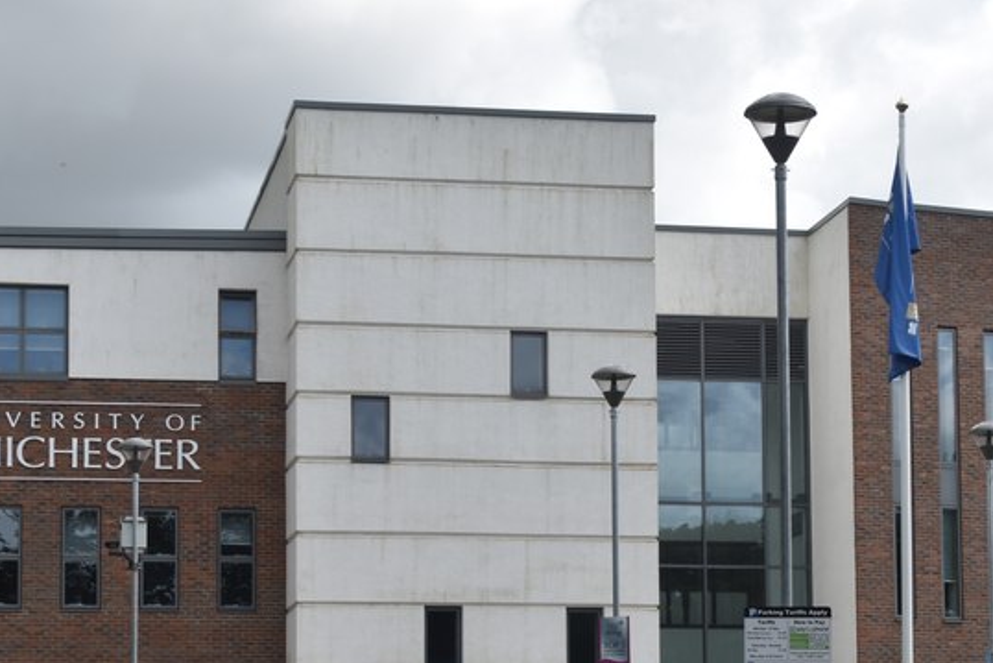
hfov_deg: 20.4
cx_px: 465
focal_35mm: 100
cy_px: 570
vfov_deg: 13.6
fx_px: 2758
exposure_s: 1/250
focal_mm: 35
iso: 125
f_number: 8
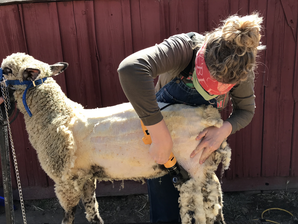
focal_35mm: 28
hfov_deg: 63.4
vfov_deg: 49.7
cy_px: 112
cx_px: 149
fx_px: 241
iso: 20
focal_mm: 3.99
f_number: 1.8
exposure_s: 1/622
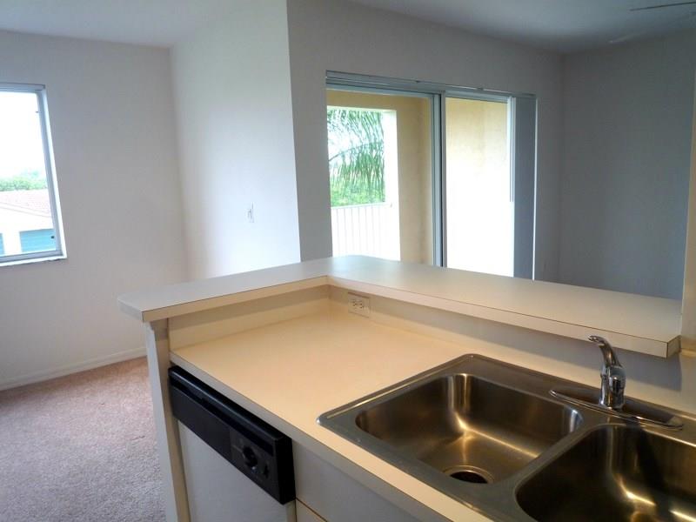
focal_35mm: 25
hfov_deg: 69.4
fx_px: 503
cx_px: 348
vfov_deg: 54.9
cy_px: 261
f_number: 2.8
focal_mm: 4.4
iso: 100
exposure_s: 1/50
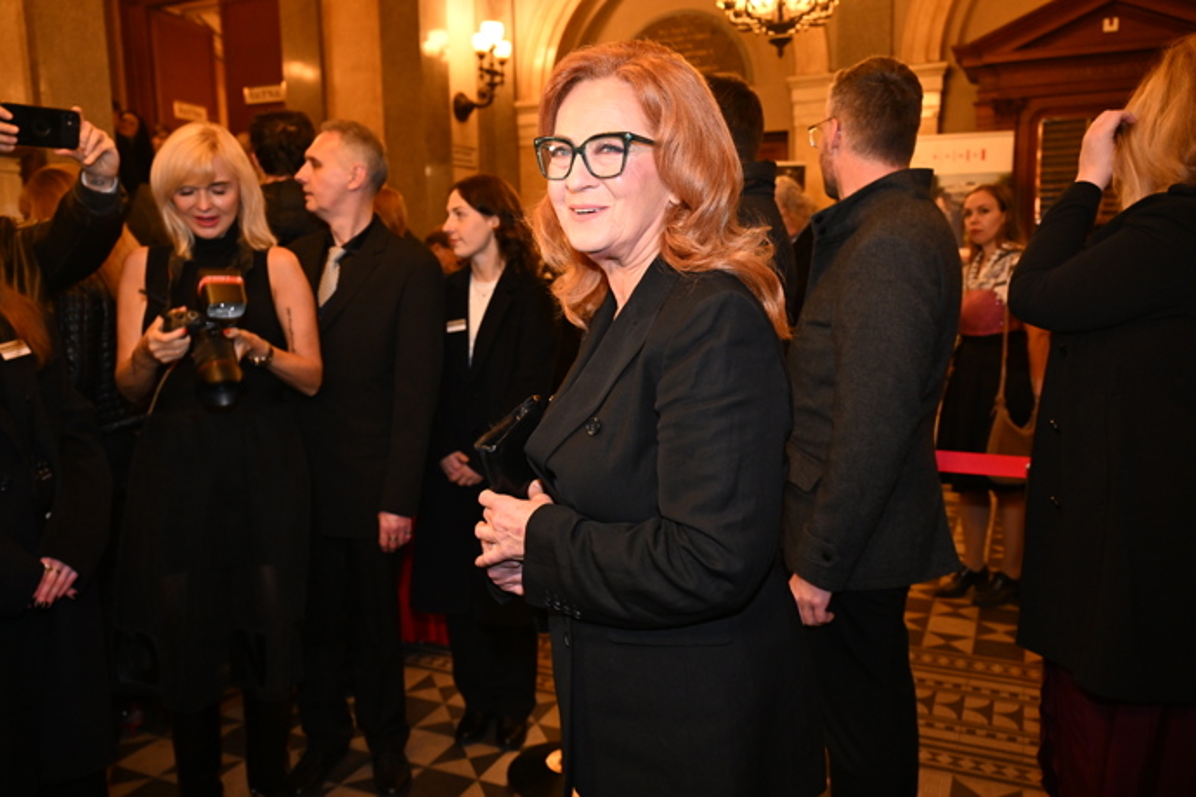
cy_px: 398
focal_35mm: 29
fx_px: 963
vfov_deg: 45.0
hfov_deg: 63.7
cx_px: 598
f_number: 4.5
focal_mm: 29
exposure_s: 1/80
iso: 3200
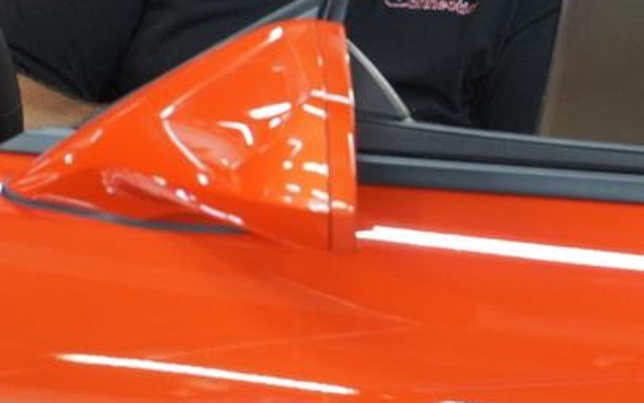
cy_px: 10
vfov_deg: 6.2
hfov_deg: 10.0
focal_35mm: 210
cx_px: 241
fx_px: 3692
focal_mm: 55
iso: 1600
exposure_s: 1/20
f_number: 5.6
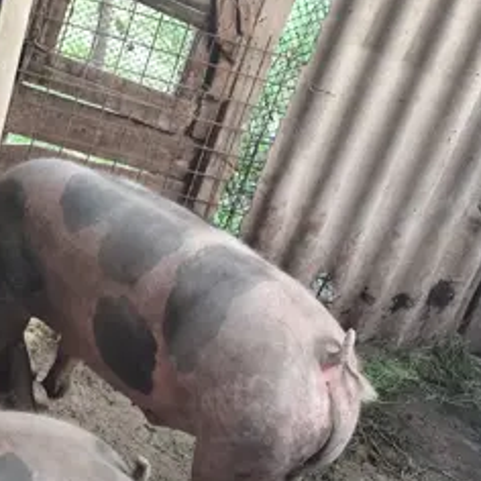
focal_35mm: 69
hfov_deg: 25.0
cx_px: 255
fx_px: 1085
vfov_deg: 24.9
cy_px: 298
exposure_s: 1/25
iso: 640
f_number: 1.65
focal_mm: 6.19
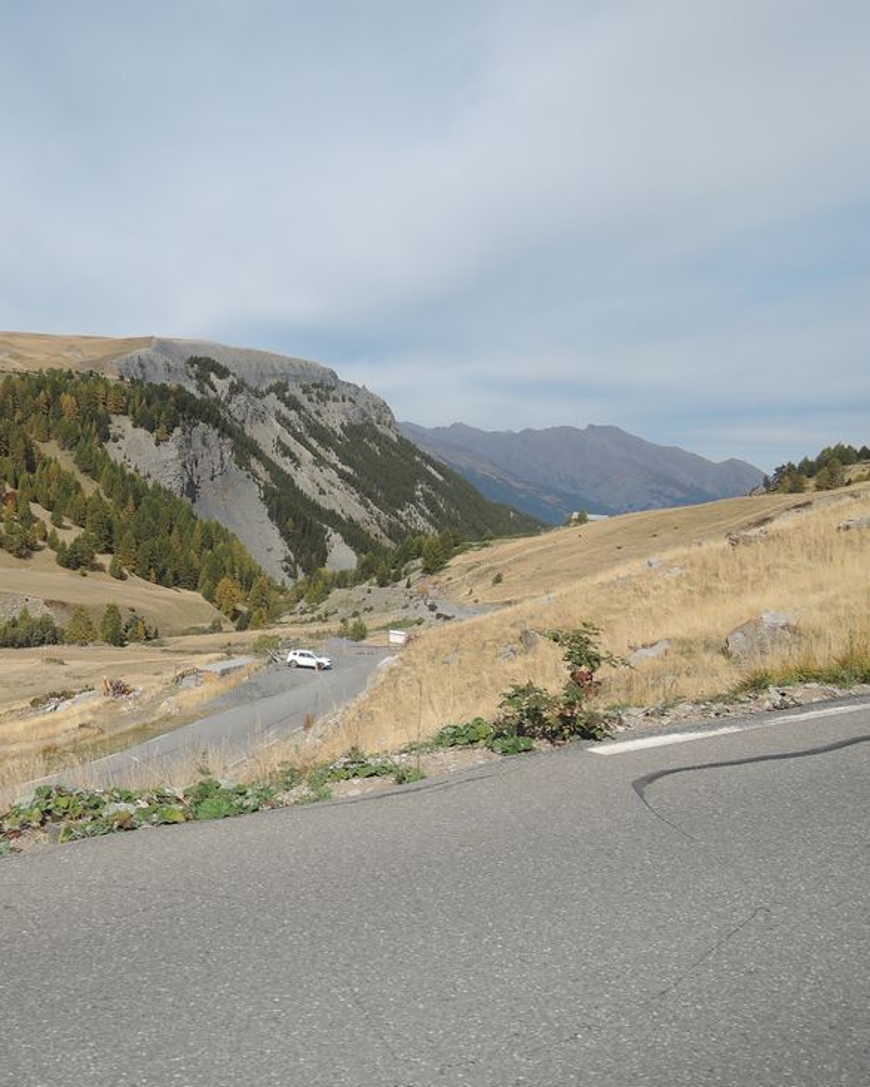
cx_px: 180
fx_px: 1030
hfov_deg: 43.7
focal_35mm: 32
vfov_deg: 55.6
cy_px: 555
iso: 80
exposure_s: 1/200
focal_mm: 5.1
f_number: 2.8
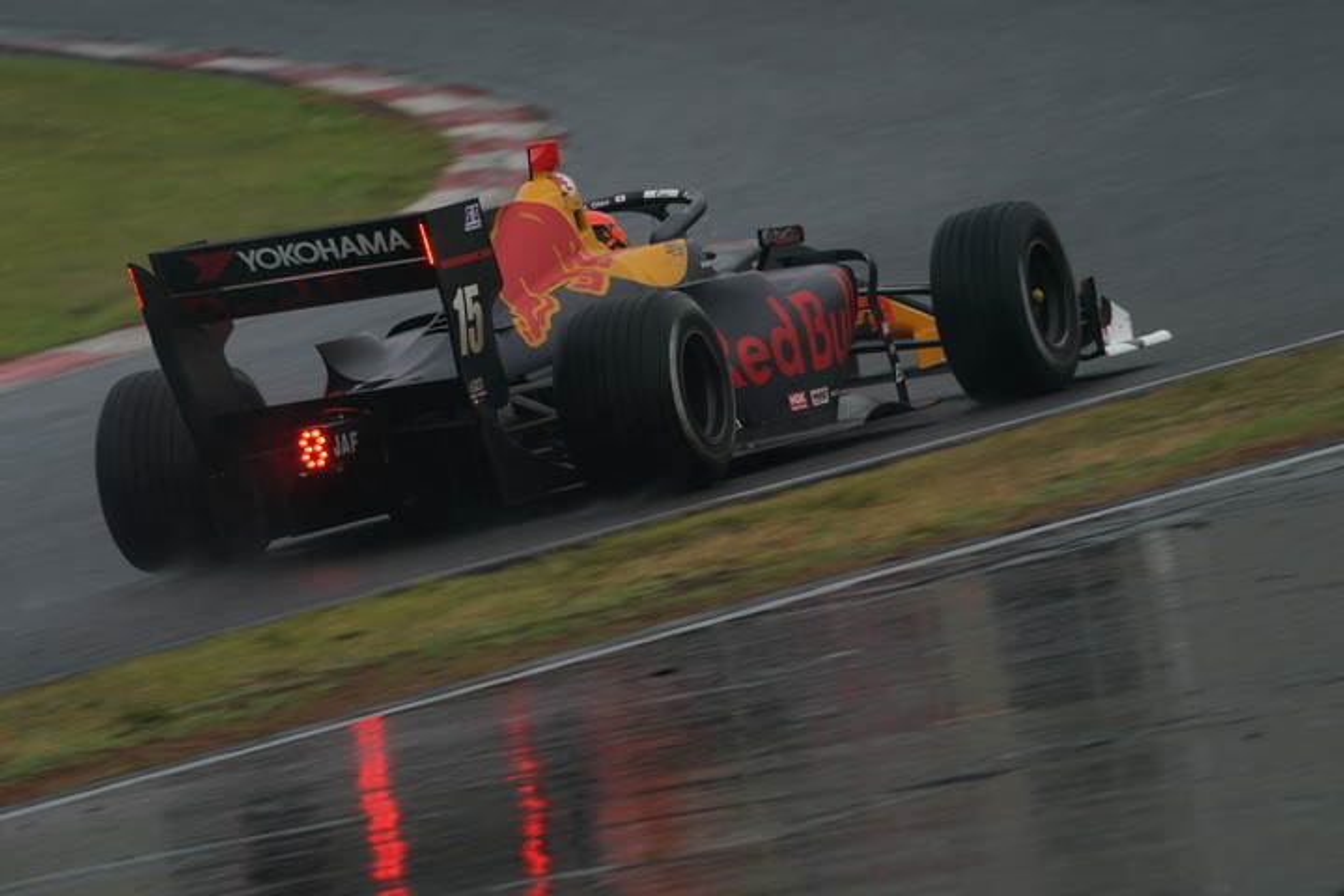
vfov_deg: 2.3
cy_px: 448
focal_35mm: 600
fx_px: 22398
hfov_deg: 3.4
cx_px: 672
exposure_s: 1/200
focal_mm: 600
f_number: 14
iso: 320
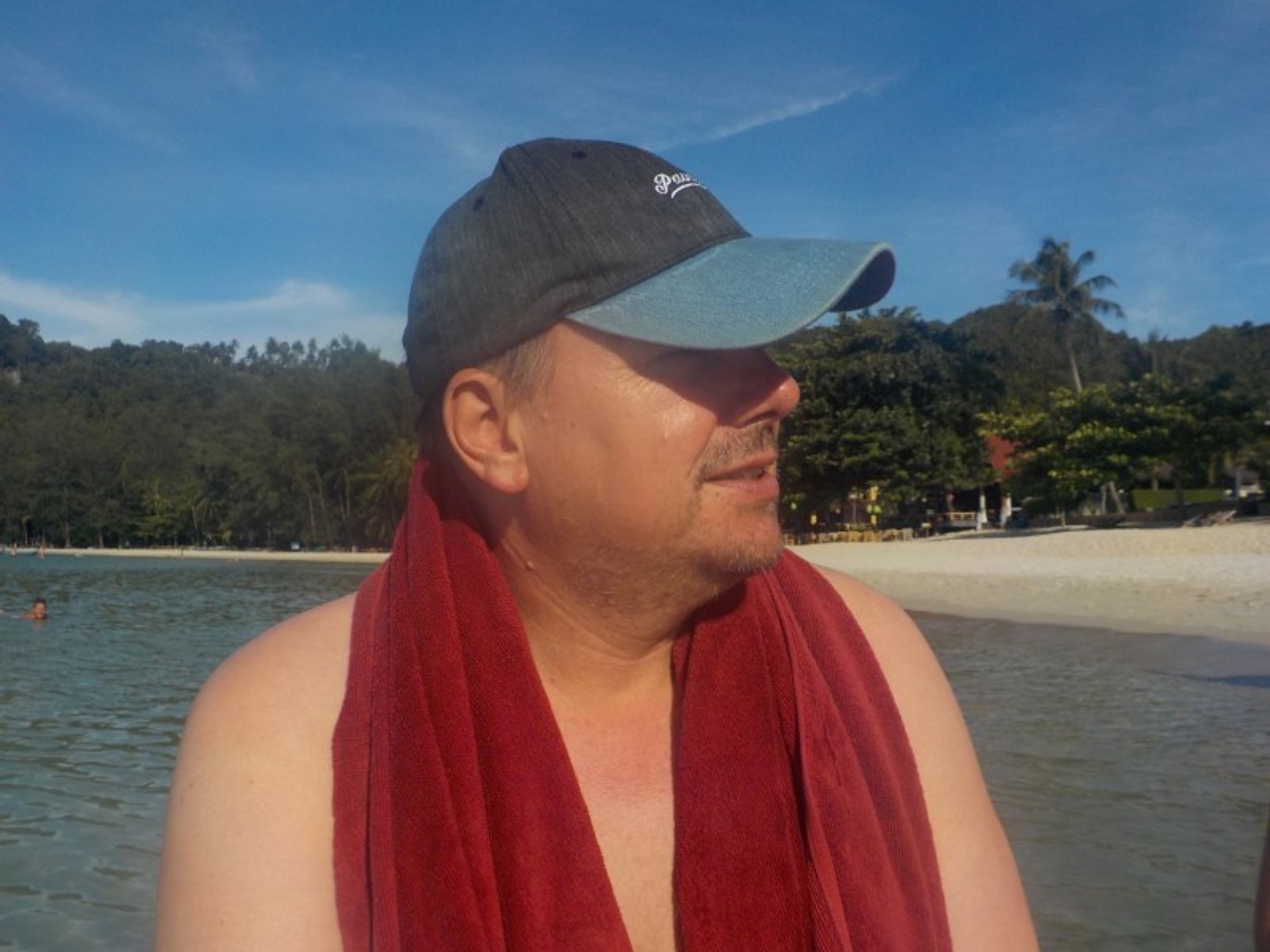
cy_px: 476
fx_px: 1101
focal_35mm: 30
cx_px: 635
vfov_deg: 46.8
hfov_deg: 60.0
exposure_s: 1/500
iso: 125
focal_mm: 4.1
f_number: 6.6
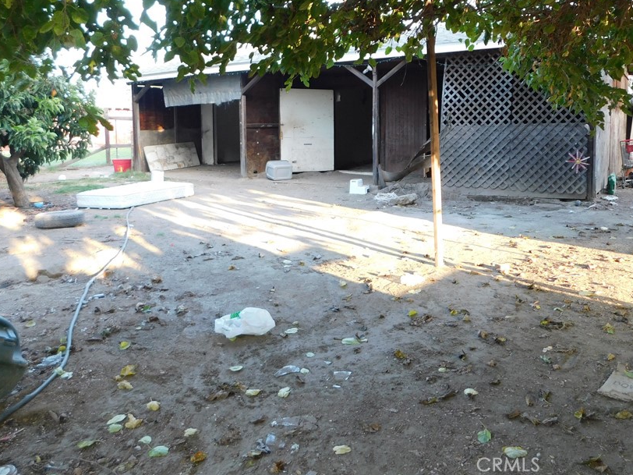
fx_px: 530
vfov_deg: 47.8
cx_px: 353
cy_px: 176
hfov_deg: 61.5
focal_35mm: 29
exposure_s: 1/40
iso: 125
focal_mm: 4
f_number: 3
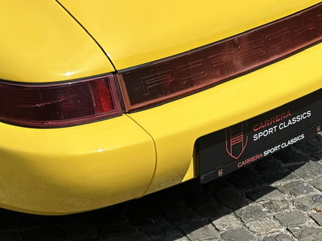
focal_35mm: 138
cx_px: 157
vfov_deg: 10.7
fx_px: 1283
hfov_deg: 14.3
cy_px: 48
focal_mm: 9
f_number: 2.8
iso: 32
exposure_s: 1/1220
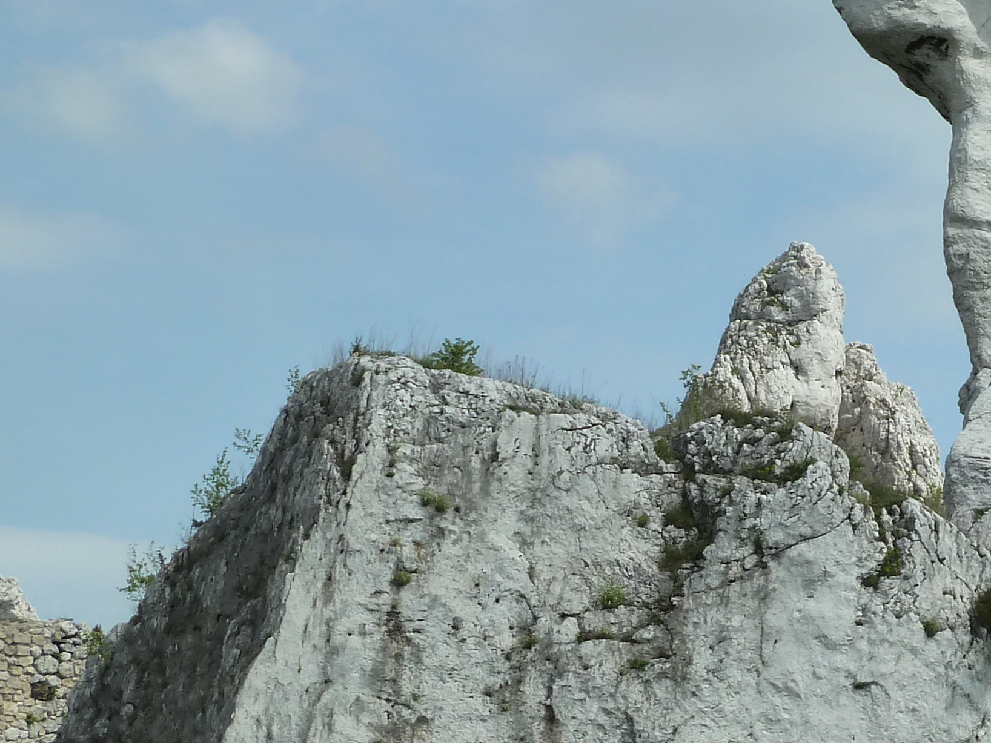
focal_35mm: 154
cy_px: 544
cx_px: 1178
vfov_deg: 9.6
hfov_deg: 12.5
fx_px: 4409
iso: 125
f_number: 5.6
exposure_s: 1/500
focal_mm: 10.3
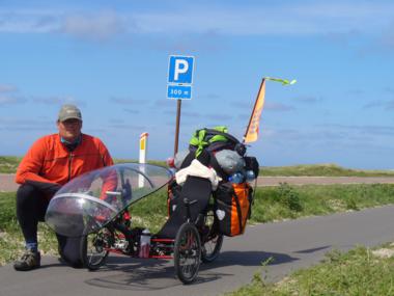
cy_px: 148
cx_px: 197
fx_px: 785
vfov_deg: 21.3
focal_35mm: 69
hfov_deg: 28.2
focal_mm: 11.4
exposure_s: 1/320
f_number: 6.4
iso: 64
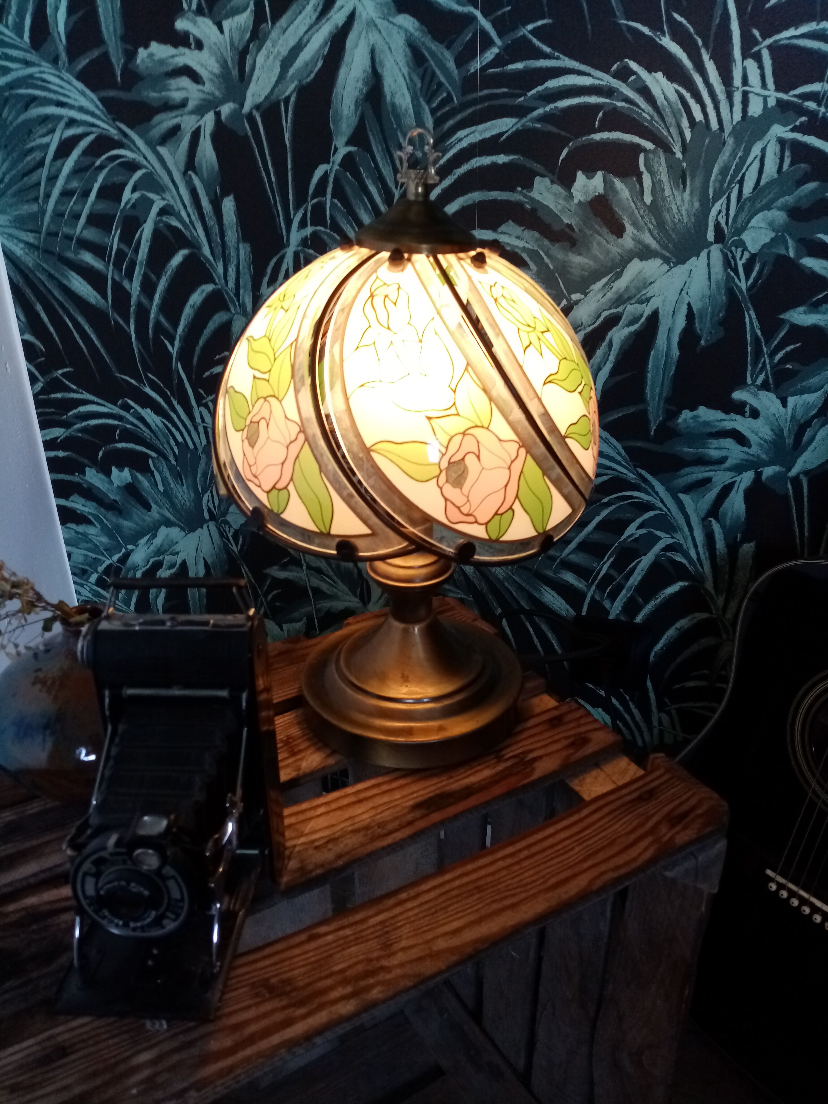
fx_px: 829
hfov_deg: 53.1
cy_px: 552
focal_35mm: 26
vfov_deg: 67.3
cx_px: 414
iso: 169
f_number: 1.8
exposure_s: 1/33.3
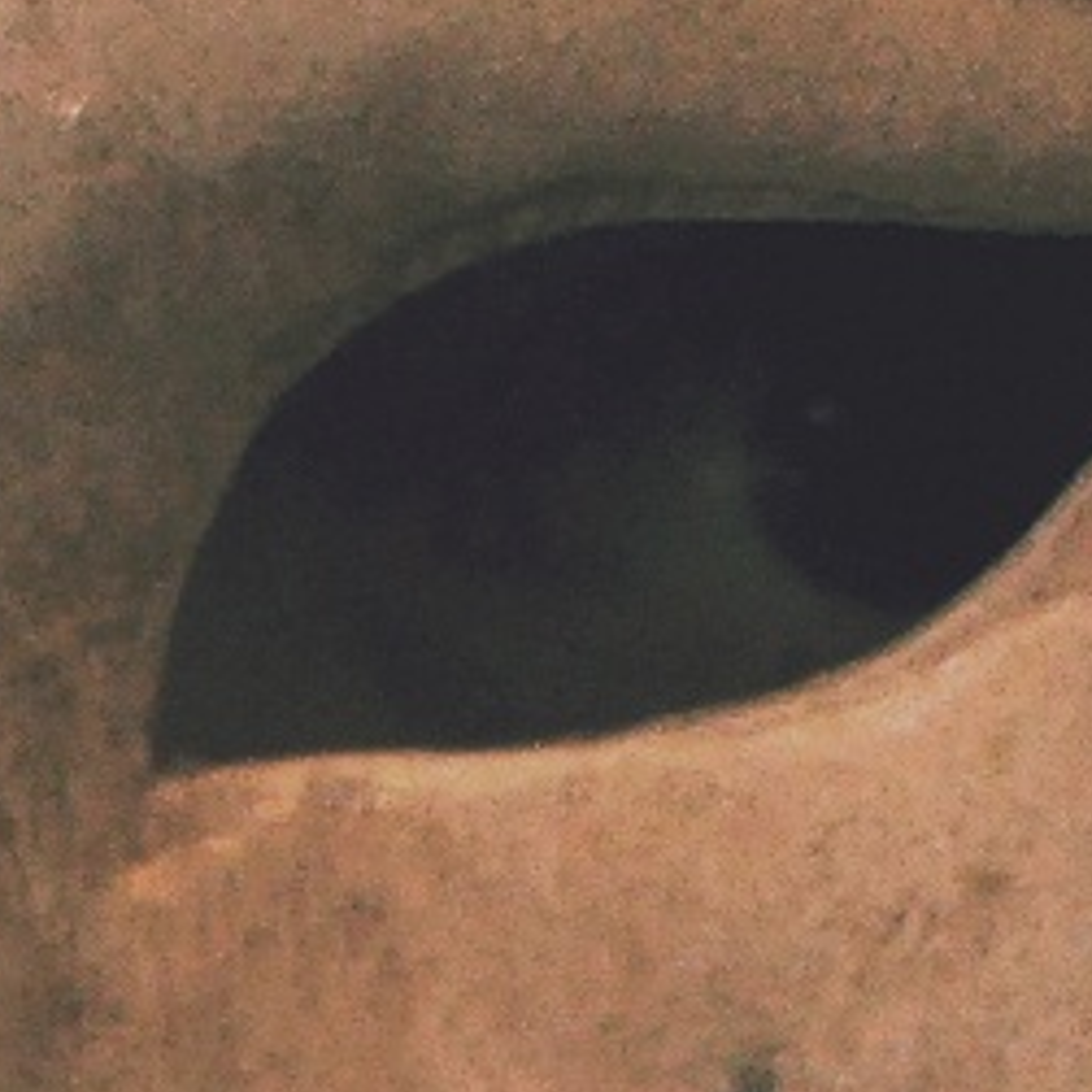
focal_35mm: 305
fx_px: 10882
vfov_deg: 5.7
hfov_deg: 5.7
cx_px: -579
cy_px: 1640
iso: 2000
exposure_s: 1/500
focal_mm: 35
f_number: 2.2
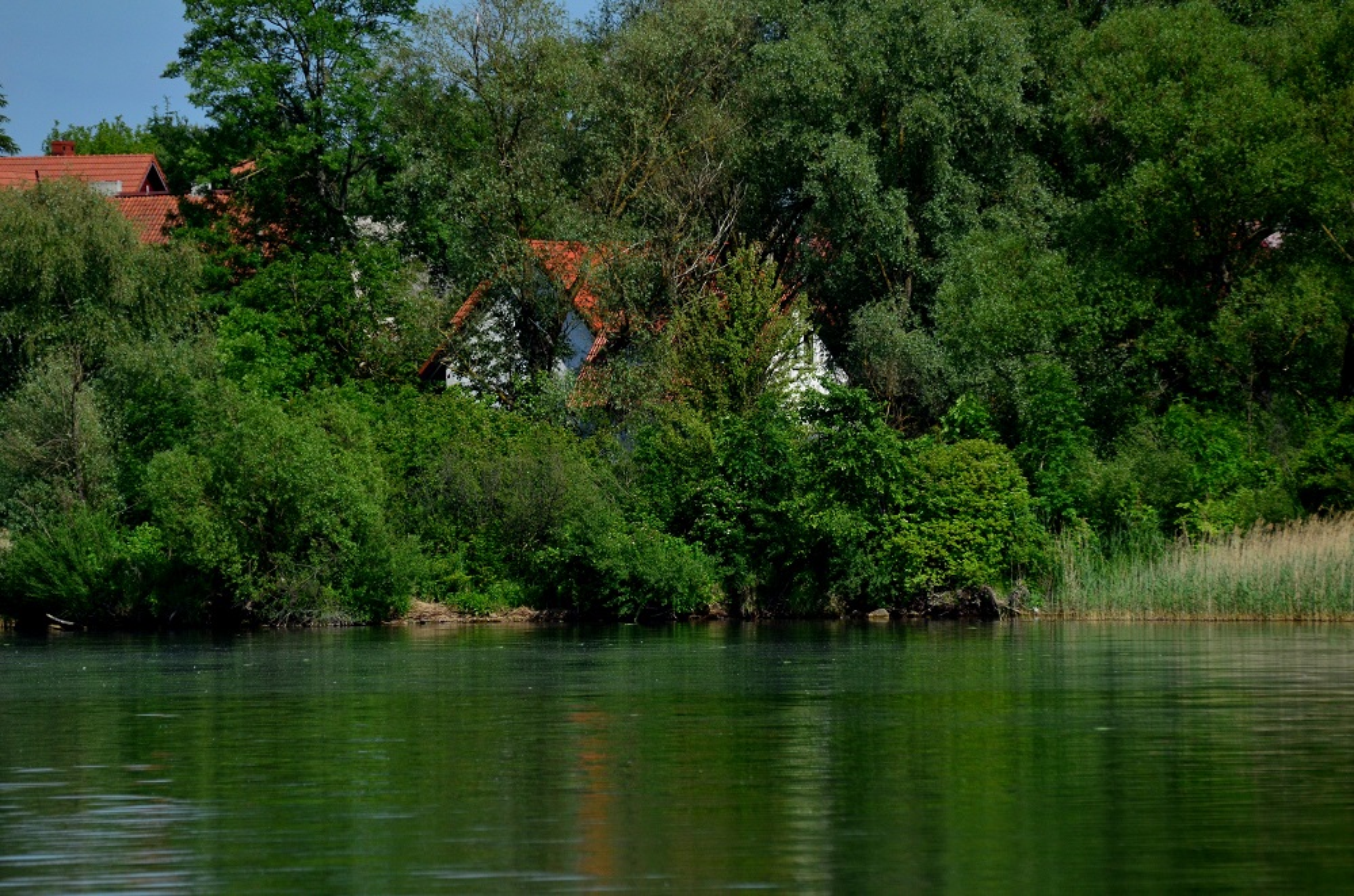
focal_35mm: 315
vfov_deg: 4.3
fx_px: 11819
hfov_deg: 6.6
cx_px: 677
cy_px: 448
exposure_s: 1/8000
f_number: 5.3
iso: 800
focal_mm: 210
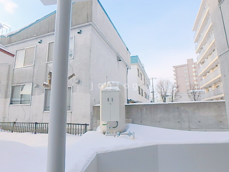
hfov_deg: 79.0
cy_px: 86
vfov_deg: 63.4
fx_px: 139
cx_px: 114
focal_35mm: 21
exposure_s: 1/400
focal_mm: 3.7
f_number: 6
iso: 125
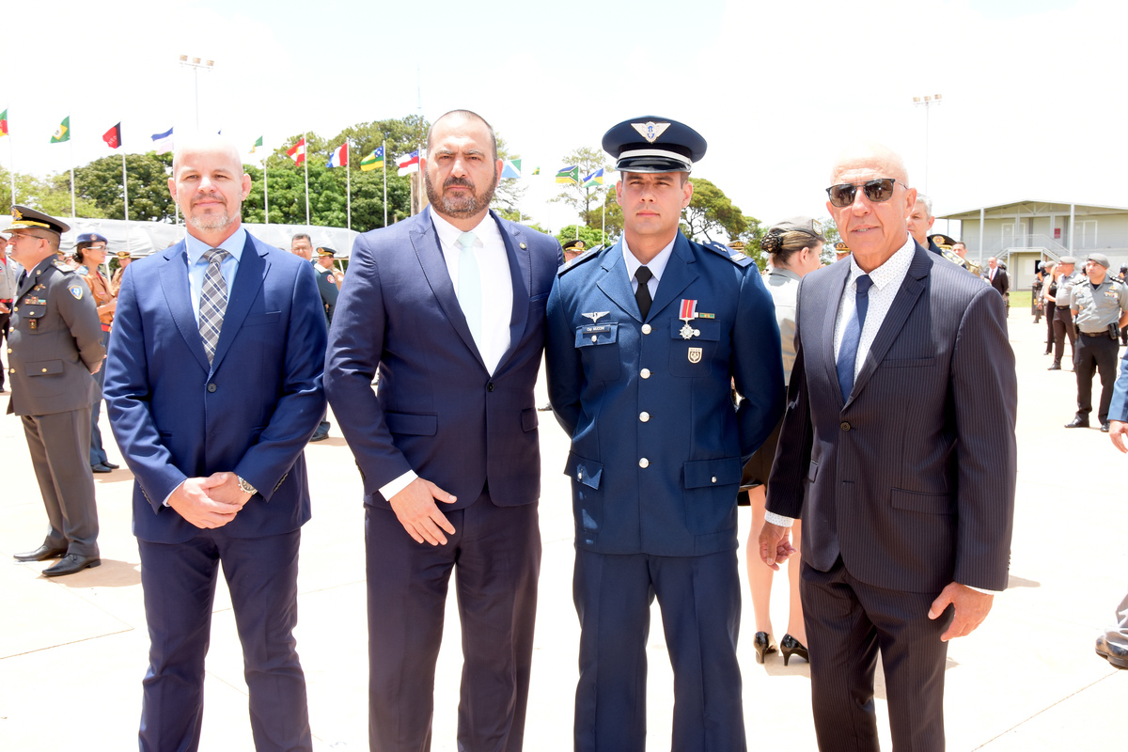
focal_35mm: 36
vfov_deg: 36.9
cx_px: 564
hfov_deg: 53.1
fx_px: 1128
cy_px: 376
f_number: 9
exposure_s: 1/250
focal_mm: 24
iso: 400
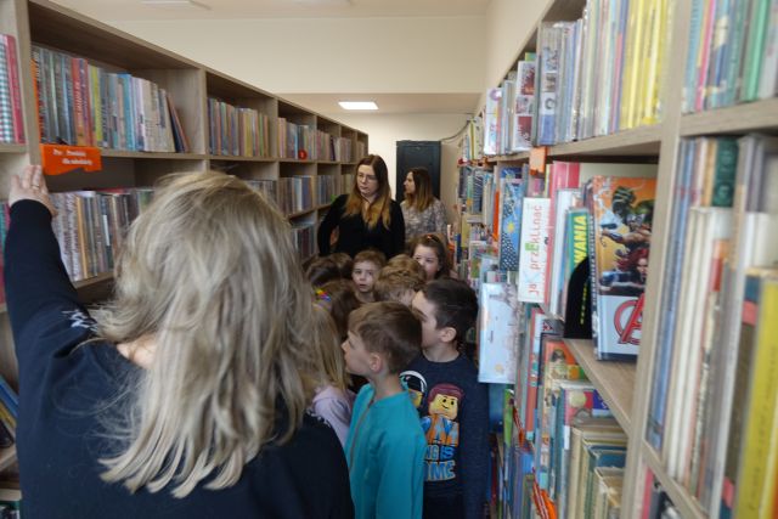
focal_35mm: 24
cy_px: 260
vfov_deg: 53.2
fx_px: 519
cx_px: 389
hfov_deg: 73.7
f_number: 2.8
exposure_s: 1/30
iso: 200
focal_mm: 8.8
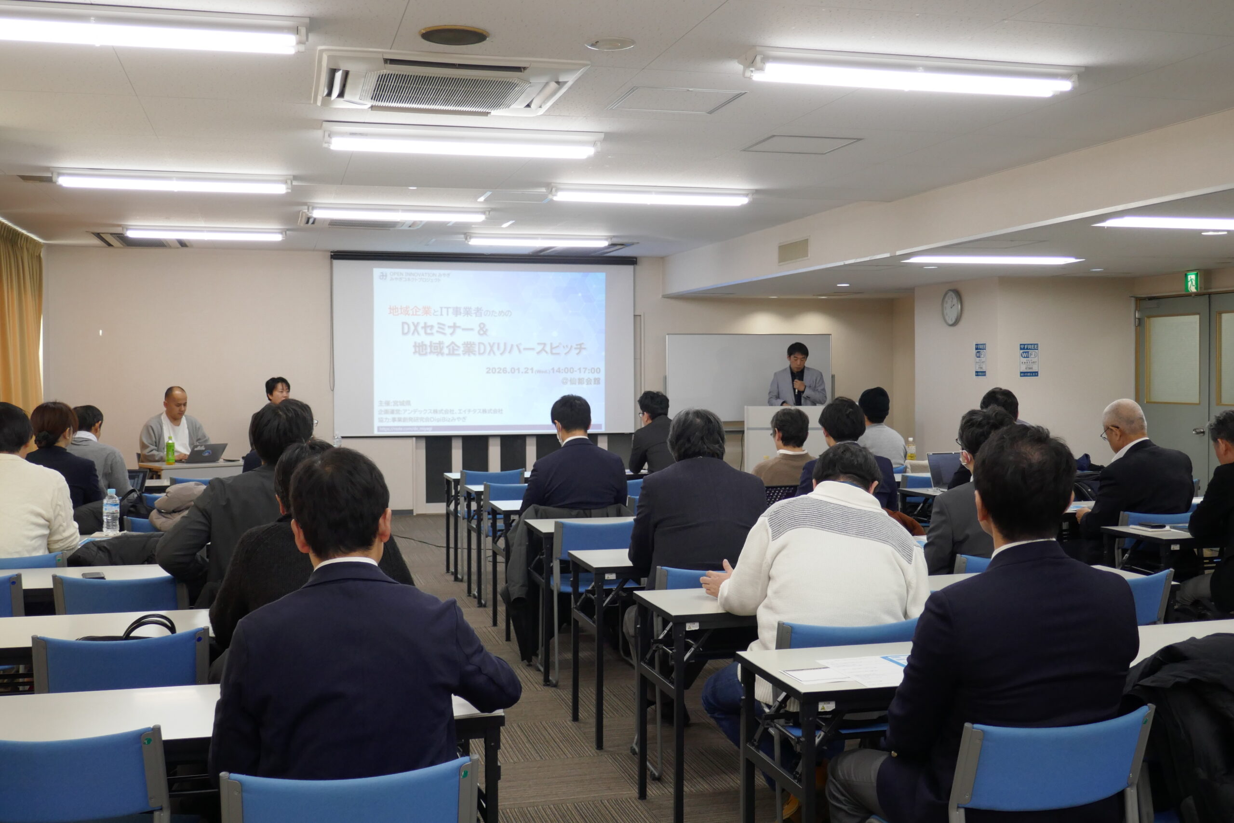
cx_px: 617
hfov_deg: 51.9
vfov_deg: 35.9
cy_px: 412
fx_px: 1268
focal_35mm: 37
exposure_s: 1/80
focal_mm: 13.4
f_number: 3.5
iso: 500
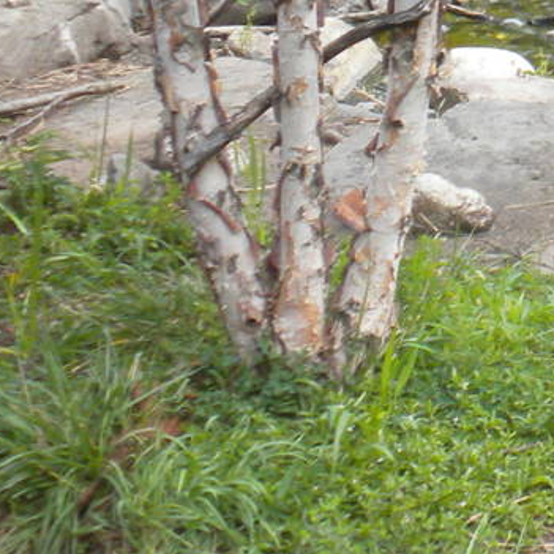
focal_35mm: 149
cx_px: 1138
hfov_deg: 10.7
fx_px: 2698
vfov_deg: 11.5
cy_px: -114
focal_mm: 6.6
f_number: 3.5
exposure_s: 1/149
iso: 64
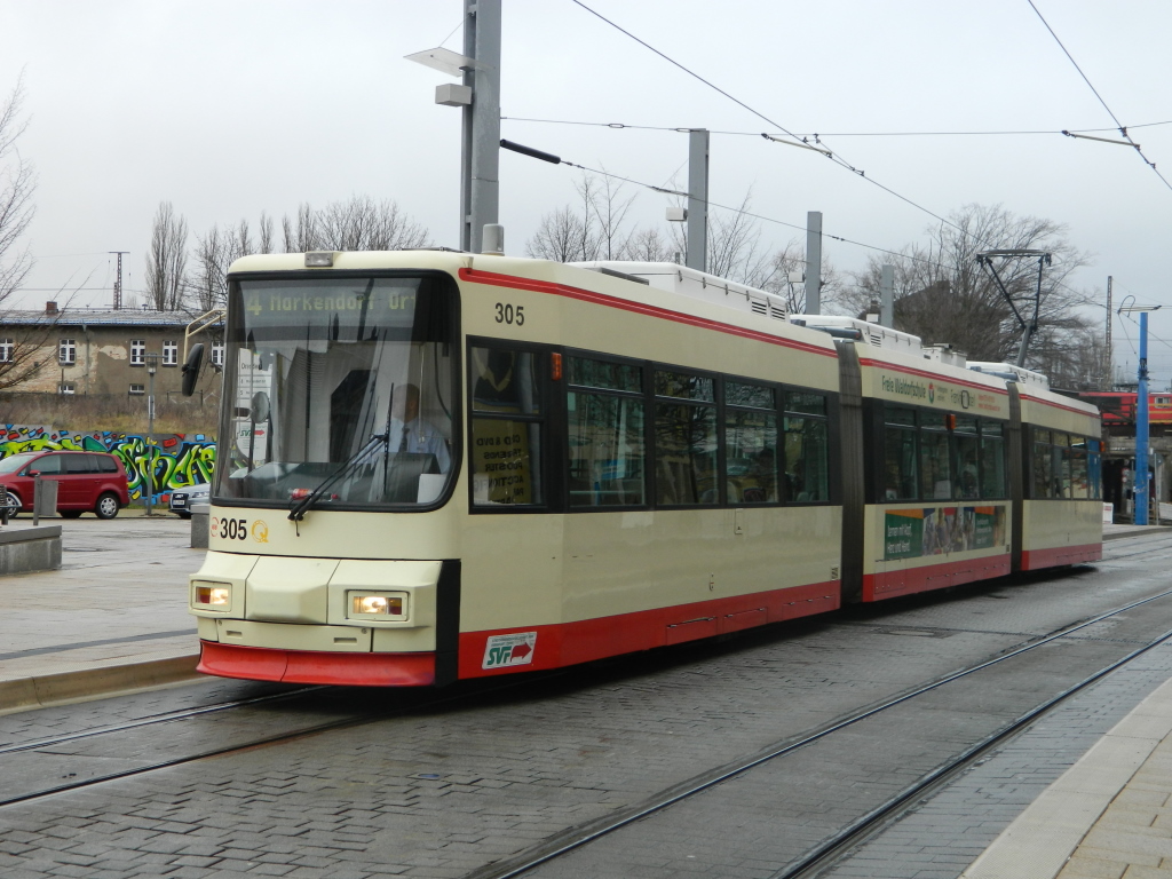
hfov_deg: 33.8
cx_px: 586
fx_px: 1930
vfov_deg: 25.7
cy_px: 440
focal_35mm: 57
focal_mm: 10.2
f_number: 3.8
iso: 80
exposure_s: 1/80
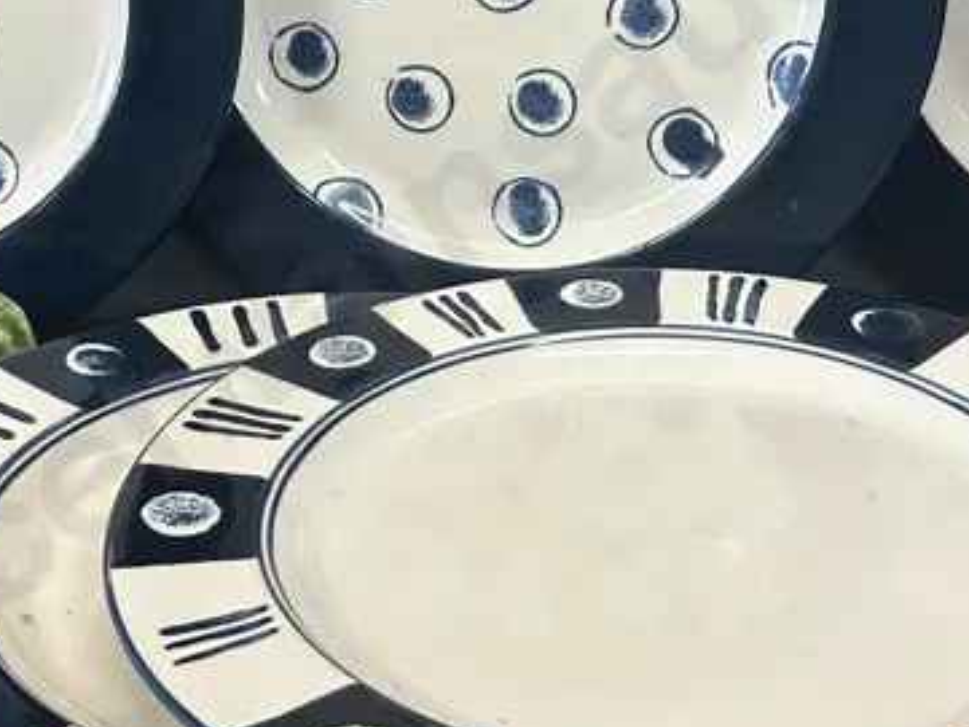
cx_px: 518
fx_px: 1904
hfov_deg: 28.5
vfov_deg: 21.4
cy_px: 164
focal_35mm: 68
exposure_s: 1/100
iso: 160
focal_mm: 6.86
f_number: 1.78
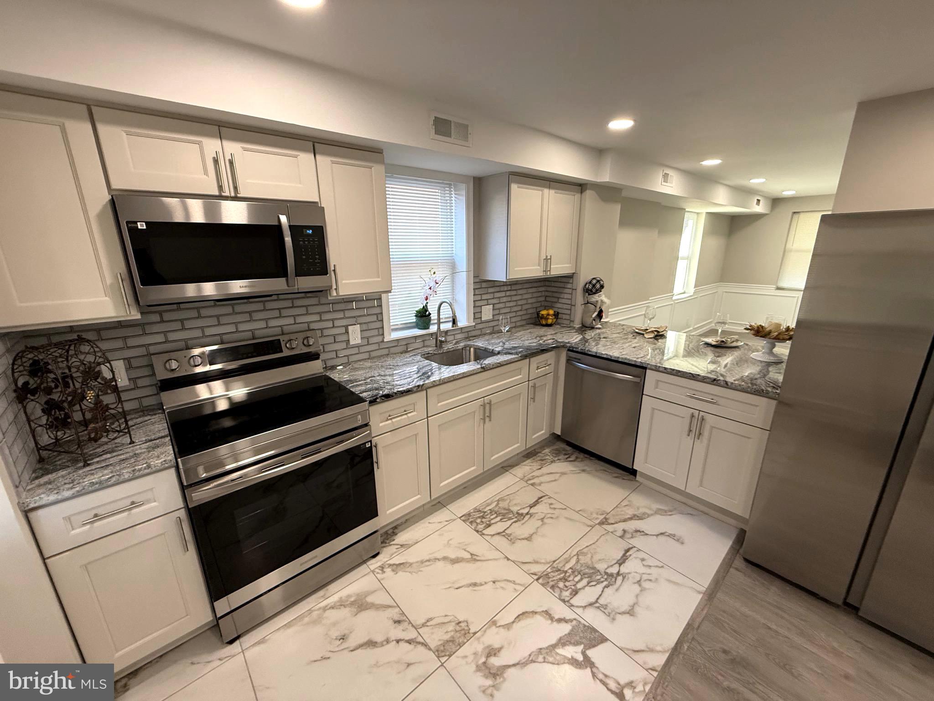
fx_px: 378
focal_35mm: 14
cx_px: 467
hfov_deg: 102.1
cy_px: 350
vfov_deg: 85.7
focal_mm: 2.22
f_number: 2.2
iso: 320
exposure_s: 1/120
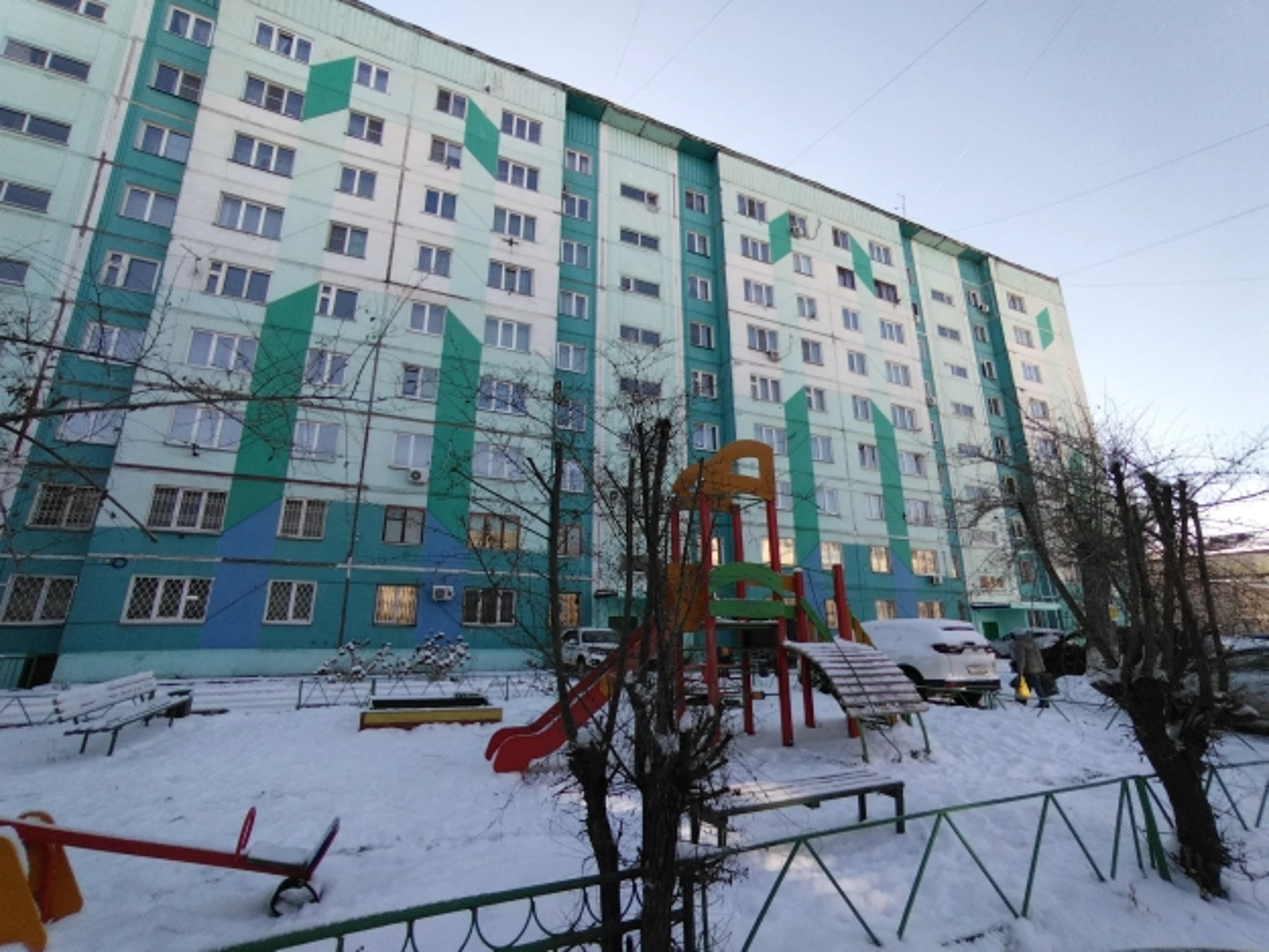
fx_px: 587
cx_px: 634
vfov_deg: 78.1
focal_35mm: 16
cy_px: 476
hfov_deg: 94.5
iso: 100
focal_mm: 1.68
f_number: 2.2
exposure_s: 1/502
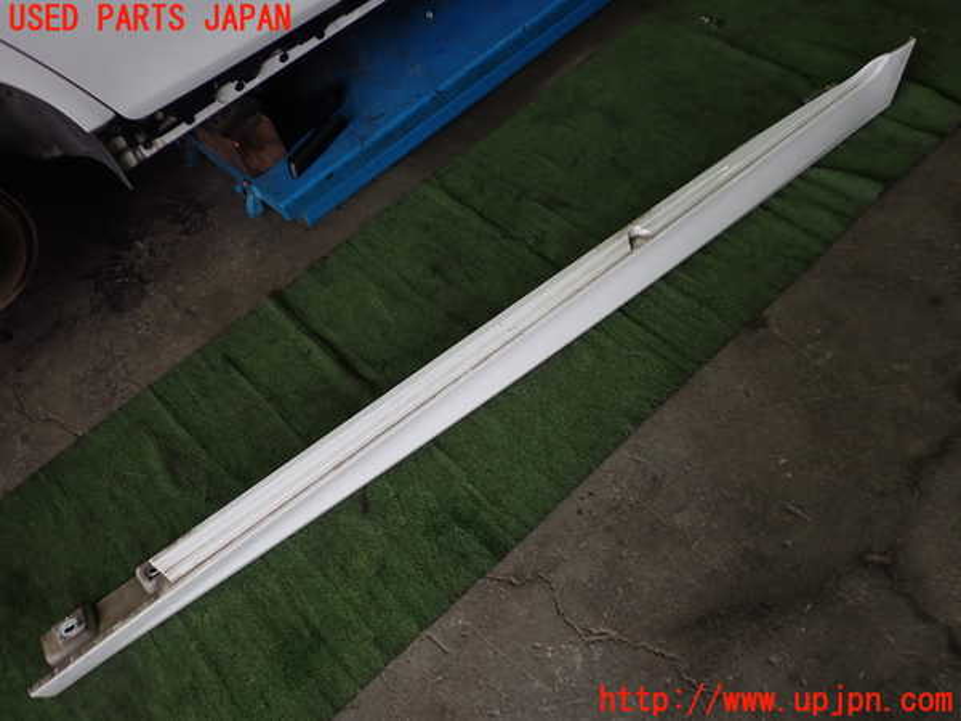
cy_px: 360
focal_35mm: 30
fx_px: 833
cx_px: 480
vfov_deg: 46.8
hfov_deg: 60.0
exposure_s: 1/50
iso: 200
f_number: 2.3
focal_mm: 5.4
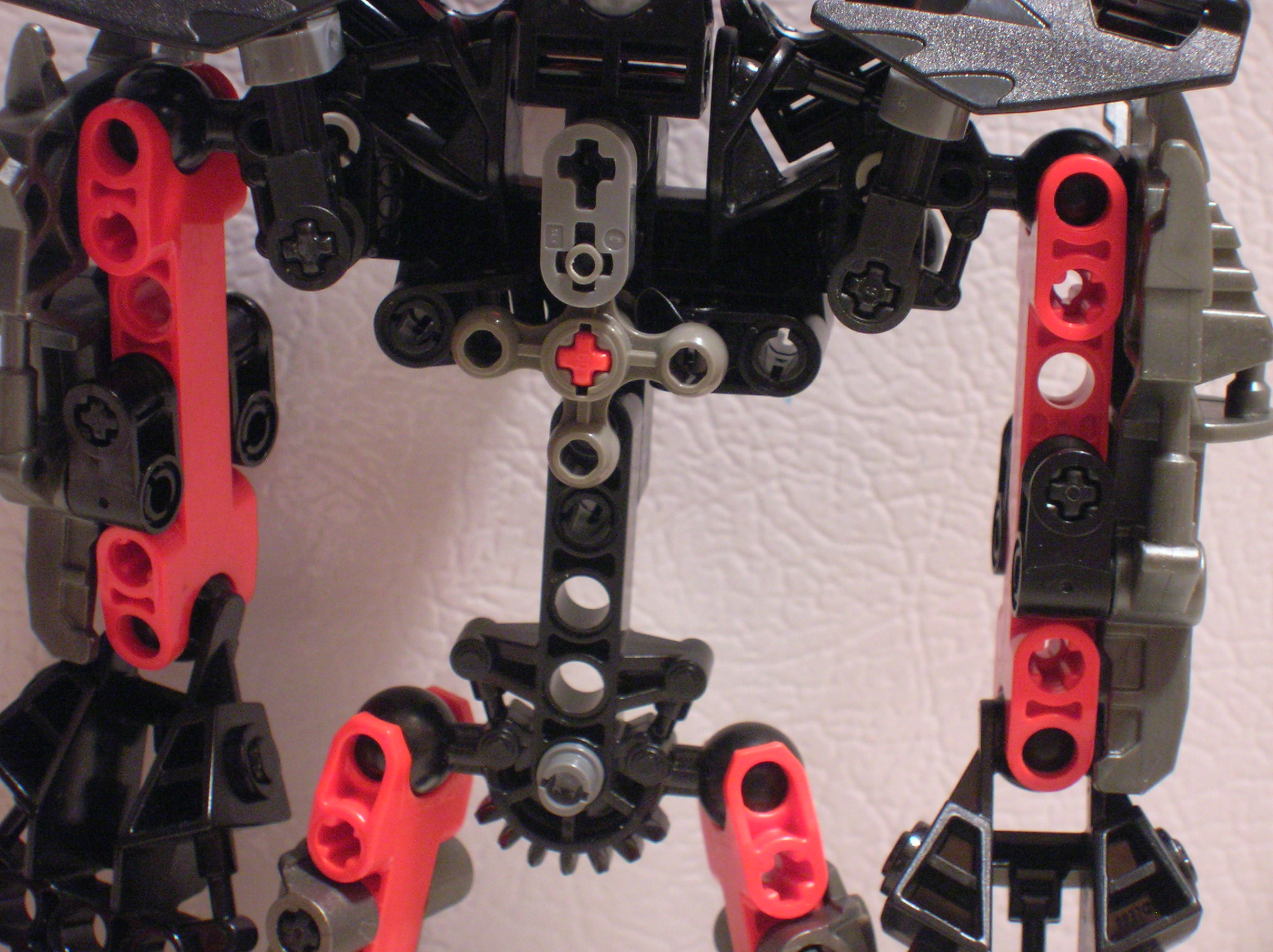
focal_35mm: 102
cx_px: 636
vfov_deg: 14.5
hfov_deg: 19.3
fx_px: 3748
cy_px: 476
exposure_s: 1.5
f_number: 4.9
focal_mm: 17.1
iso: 200
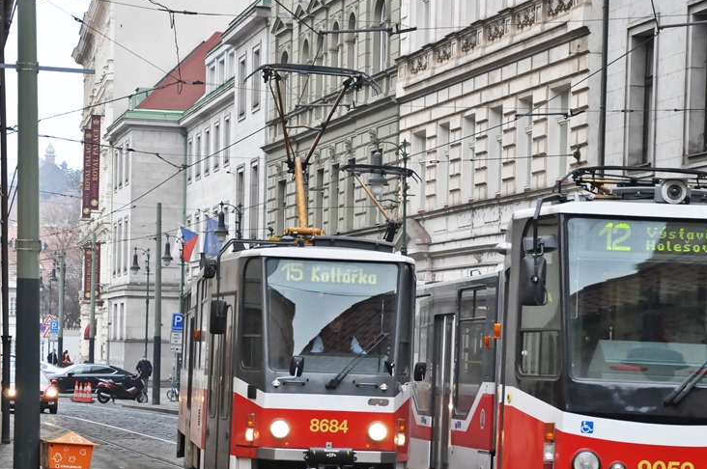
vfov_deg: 11.6
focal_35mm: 118
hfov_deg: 17.3
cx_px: 441
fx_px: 2314
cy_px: 342
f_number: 4.8
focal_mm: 48
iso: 1600
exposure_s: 1/320
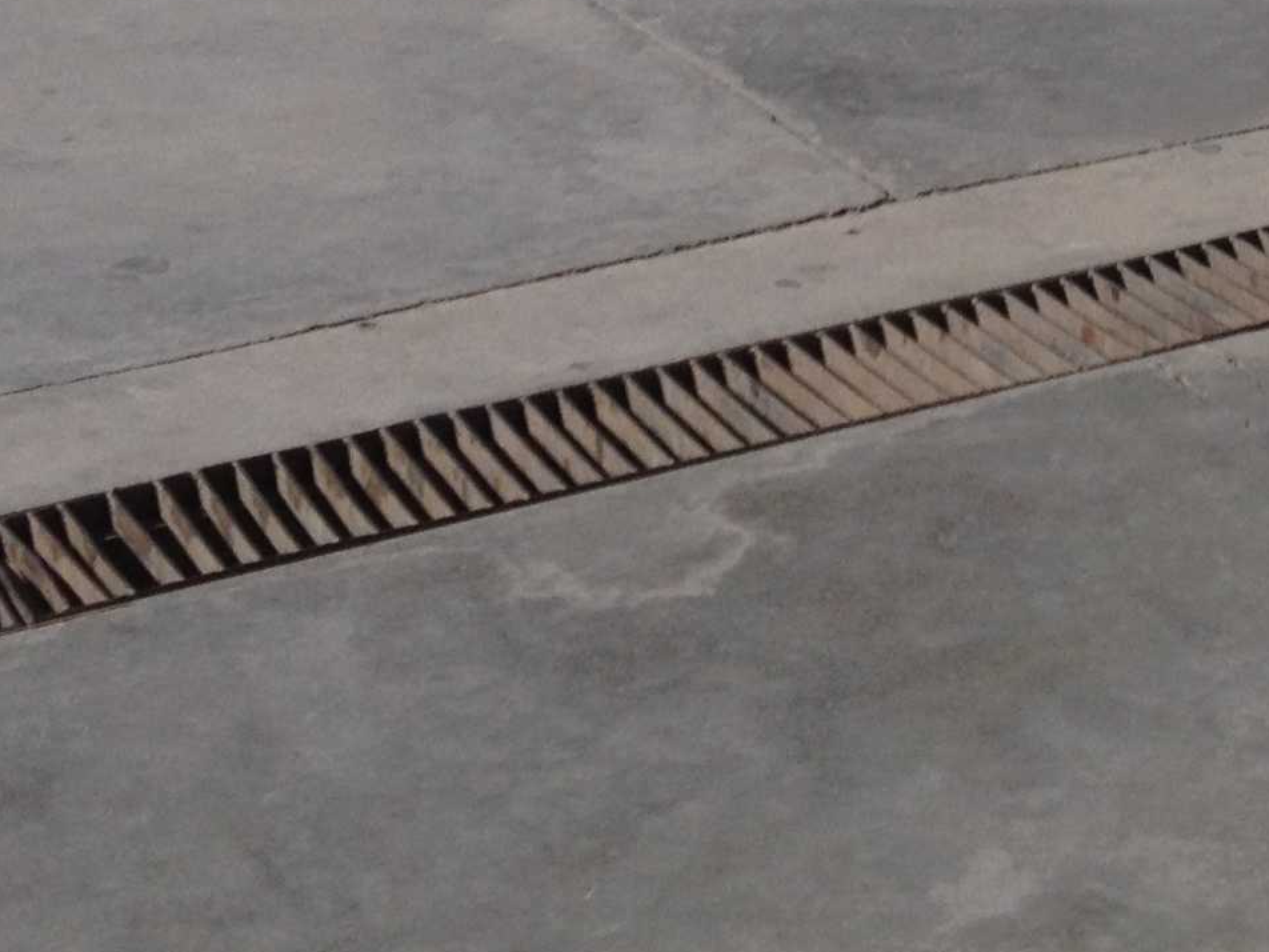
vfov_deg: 11.8
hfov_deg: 16.2
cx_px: 1170
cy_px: -521
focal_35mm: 120
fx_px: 4399
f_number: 2.4
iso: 50
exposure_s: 1/4255
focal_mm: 4.28
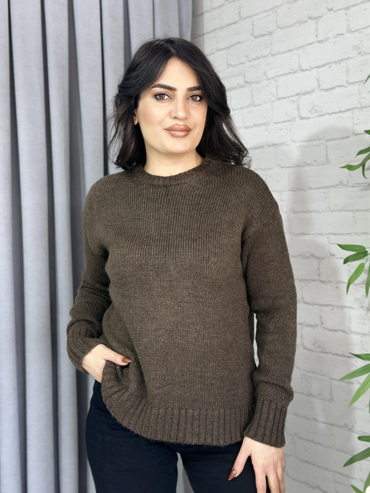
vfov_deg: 39.7
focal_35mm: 48
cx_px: 185
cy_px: 246
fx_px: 684
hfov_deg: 30.3
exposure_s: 1/100
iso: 64
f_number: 1.78
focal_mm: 6.86
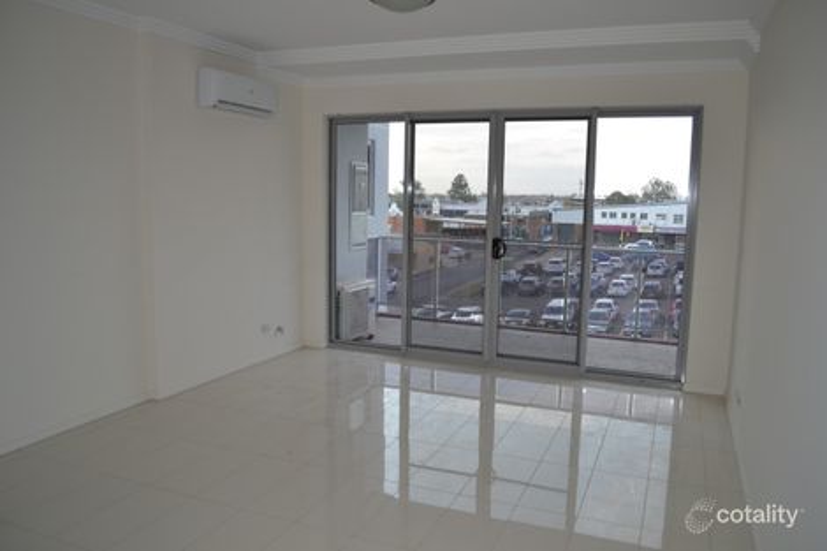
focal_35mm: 27
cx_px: 414
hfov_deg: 67.4
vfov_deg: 47.9
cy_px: 276
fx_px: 620
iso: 100
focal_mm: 18
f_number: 3.5
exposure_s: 1/160
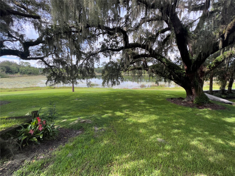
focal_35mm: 13
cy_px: 88
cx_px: 118
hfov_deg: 106.2
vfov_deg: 89.9
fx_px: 88
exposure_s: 1/404
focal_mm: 1.57
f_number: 1.8
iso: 32
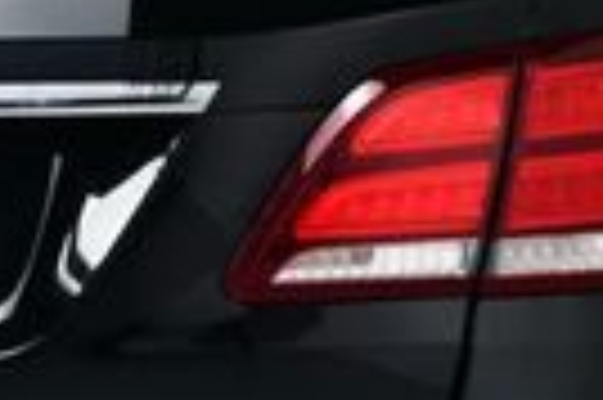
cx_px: -279
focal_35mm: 244
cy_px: 256
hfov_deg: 8.3
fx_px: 4082
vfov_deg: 5.6
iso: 100
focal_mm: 34
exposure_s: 1/160
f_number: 10
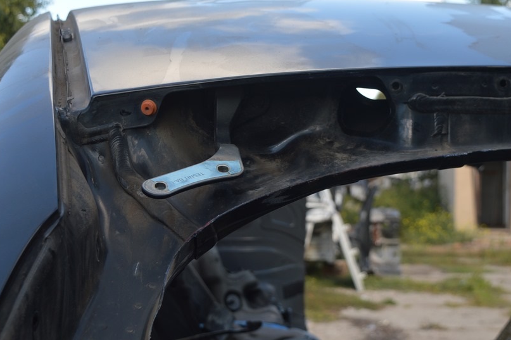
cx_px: 244
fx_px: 945
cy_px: 141
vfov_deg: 20.4
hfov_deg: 30.2
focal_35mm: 67
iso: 100
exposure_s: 1/125
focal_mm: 35
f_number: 5.6
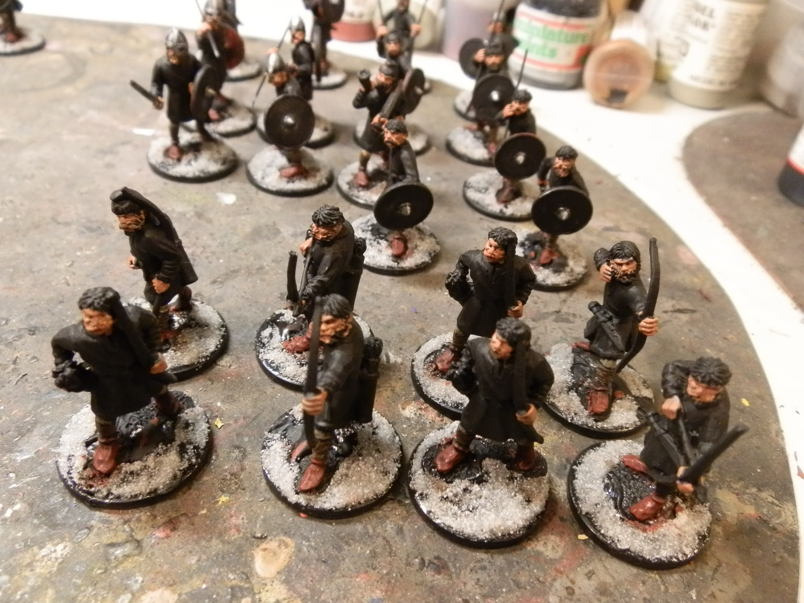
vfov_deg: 49.7
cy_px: 302
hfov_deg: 63.4
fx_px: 650
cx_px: 402
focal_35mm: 28
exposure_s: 1/50
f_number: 3.1
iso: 400
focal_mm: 5
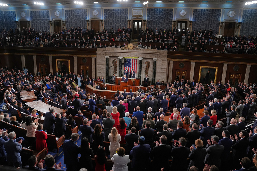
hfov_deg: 73.7
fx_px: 171
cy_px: 86
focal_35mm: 24
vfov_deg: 53.1
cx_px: 128
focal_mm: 24
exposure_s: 1/400
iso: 640
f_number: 2.8
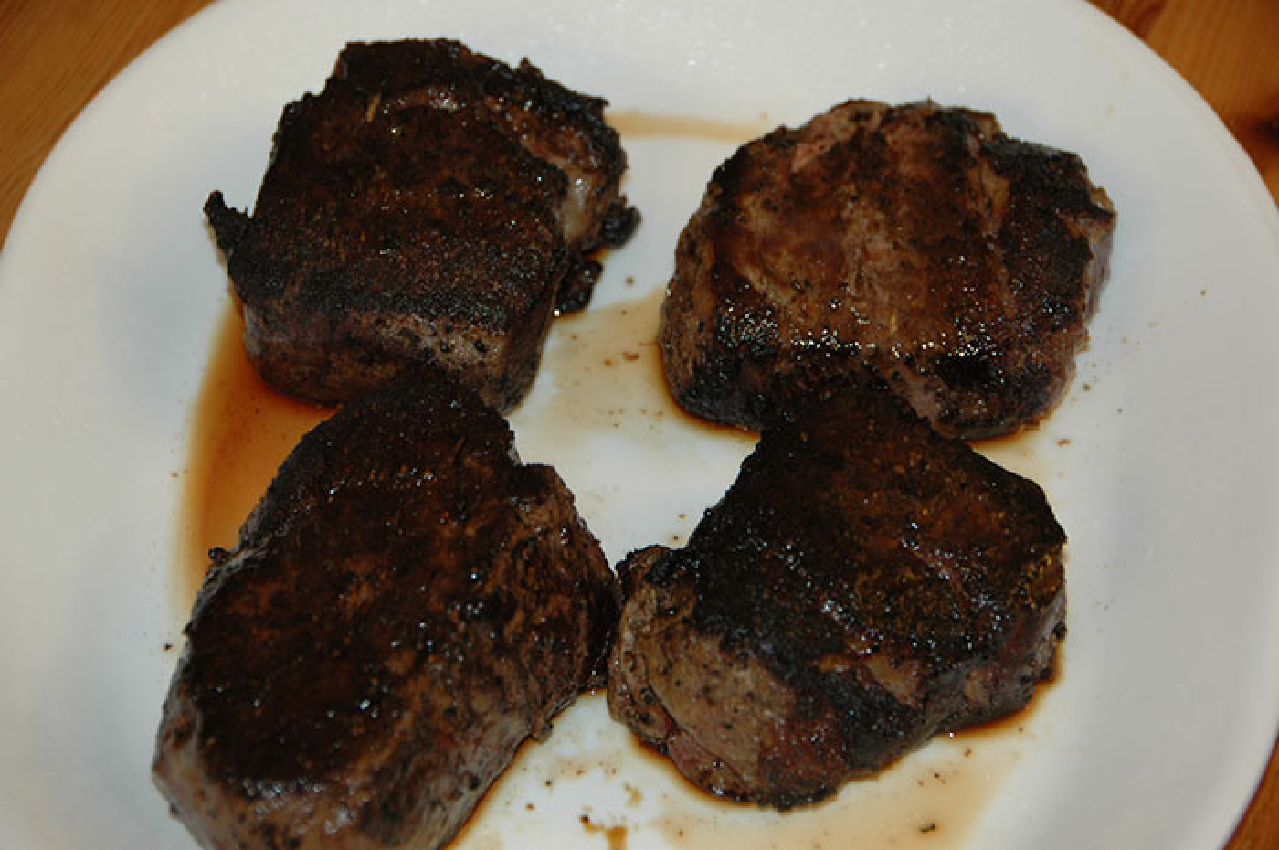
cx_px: 640
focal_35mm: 158
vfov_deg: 8.7
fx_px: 5589
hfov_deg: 13.1
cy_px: 425
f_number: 5.6
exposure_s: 1/30
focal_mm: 105
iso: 400
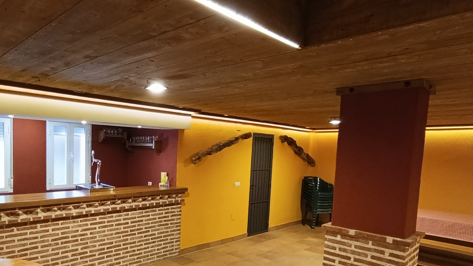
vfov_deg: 45.3
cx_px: 160
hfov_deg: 72.0
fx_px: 314
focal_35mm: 25
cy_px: 176
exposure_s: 1/50
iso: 301
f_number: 2.2
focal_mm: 1.65
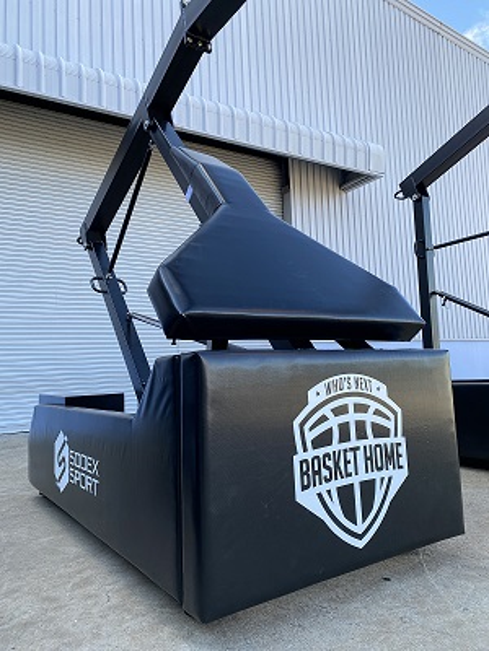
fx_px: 490
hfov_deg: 53.1
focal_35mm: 26
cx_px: 244
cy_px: 326
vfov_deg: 67.3
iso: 32
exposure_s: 1/345
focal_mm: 4.25
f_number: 1.8
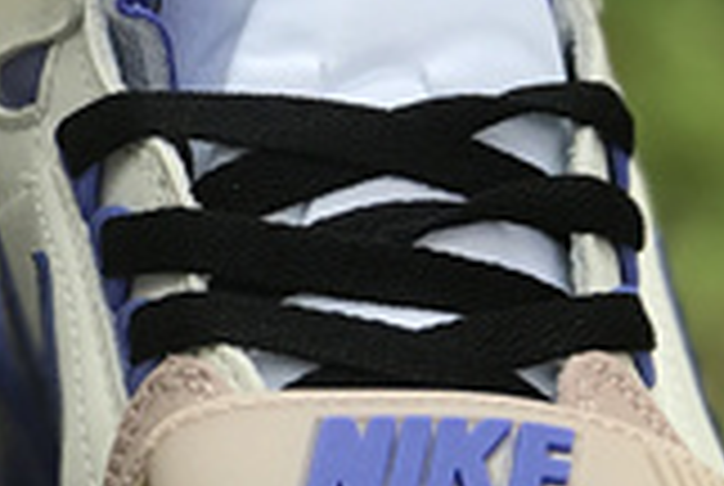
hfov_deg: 7.5
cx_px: -81
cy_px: 268
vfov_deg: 5.1
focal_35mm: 272
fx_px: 5480
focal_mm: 6.6
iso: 32
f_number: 2.8
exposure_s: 1/100
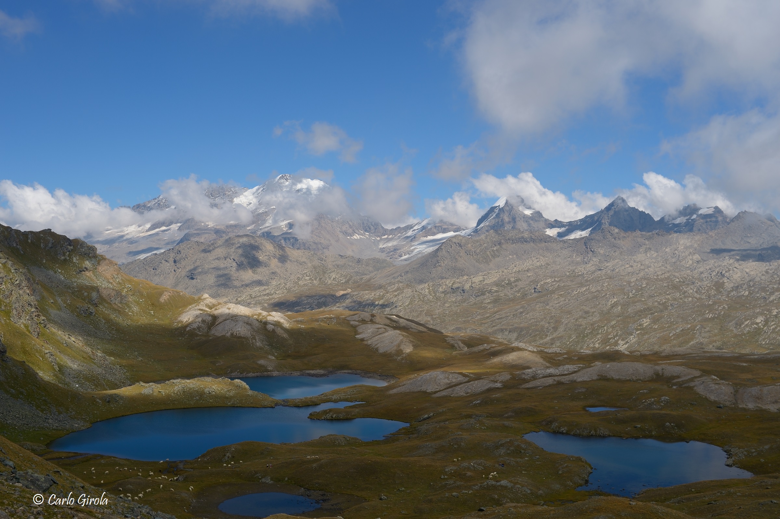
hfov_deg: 54.5
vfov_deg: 37.8
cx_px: 390
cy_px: 260
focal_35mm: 35
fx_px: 758
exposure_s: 1/320
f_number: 10
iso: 100
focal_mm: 35
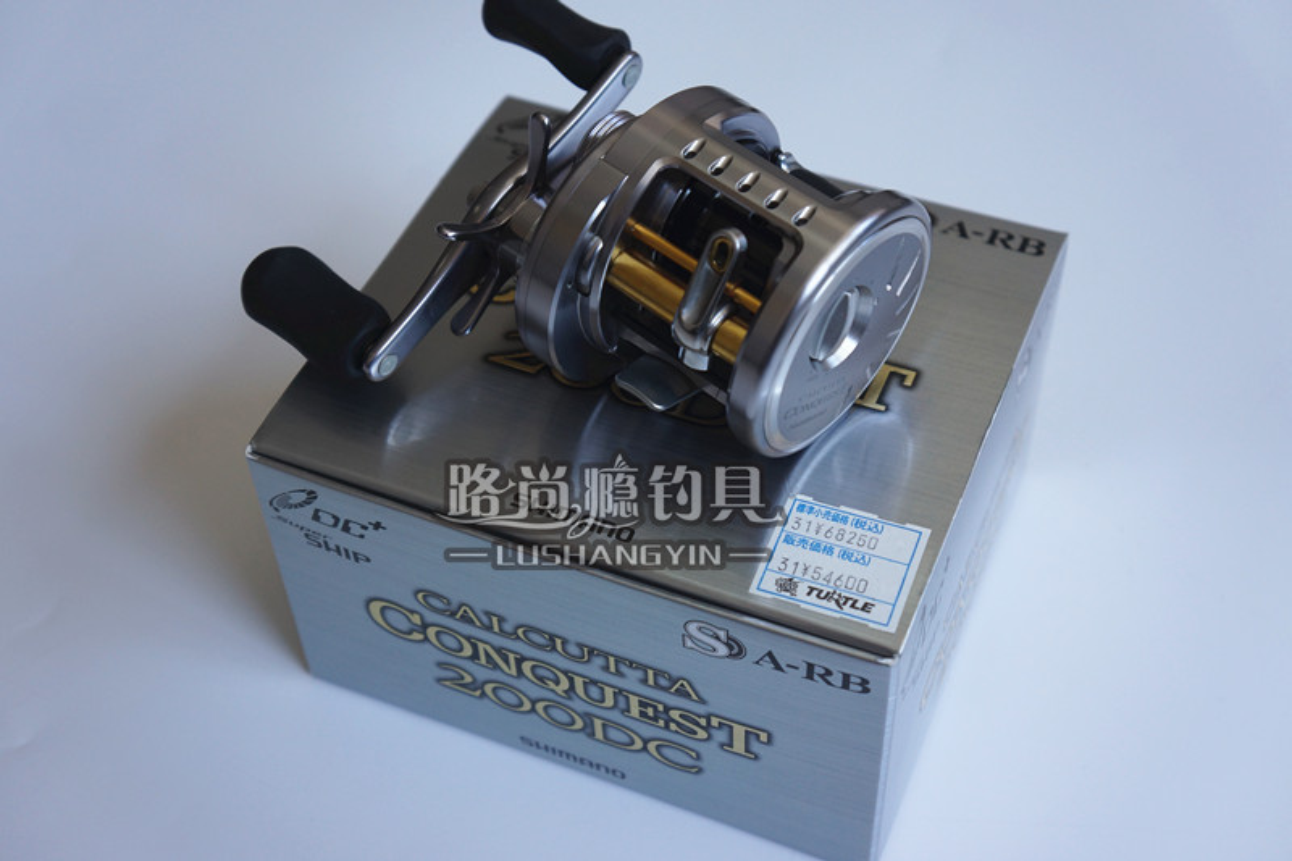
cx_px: 646
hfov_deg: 41.1
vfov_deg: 28.1
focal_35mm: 48
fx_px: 1722
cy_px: 430
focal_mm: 32
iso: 320
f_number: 4
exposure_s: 1/160
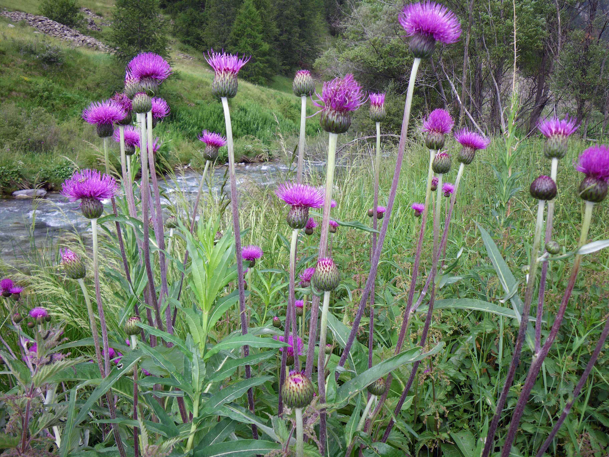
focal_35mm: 28
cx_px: 304
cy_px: 228
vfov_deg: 49.7
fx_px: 493
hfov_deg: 63.4
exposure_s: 1/125
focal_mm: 5
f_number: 3.5
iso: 50
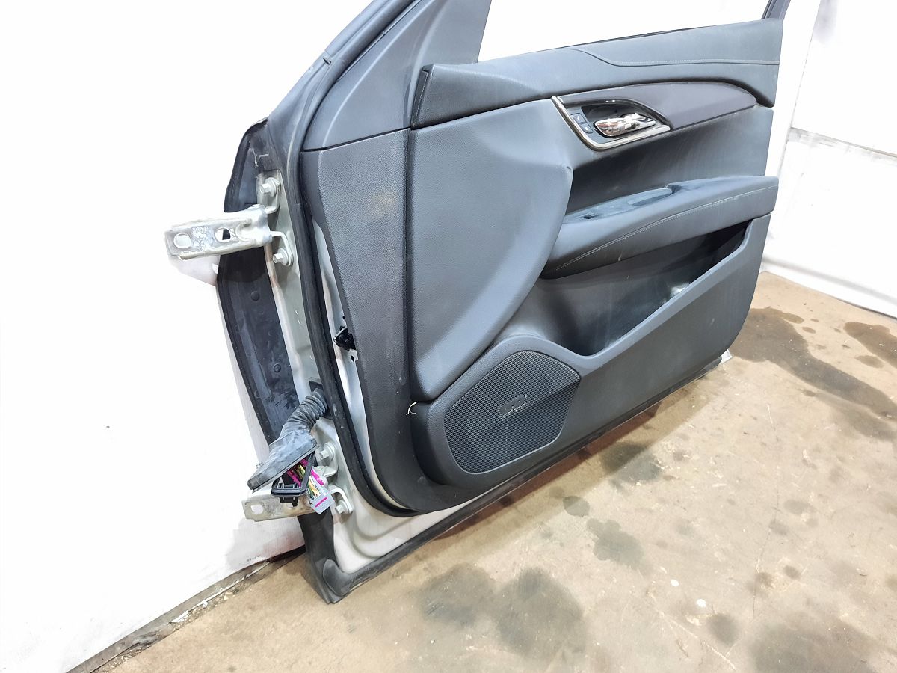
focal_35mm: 25
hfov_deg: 69.4
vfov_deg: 54.9
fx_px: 648
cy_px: 336
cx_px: 448
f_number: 2
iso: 400
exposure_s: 1/25
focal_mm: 4.6
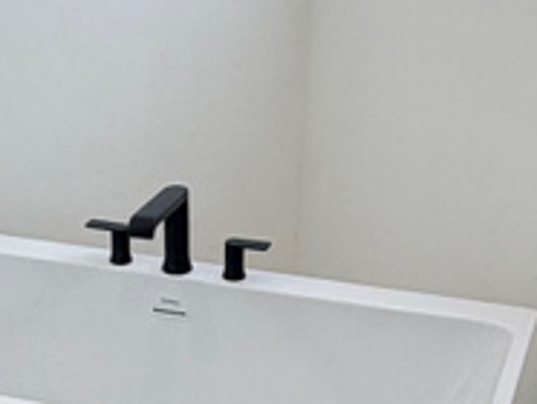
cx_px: 211
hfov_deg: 25.3
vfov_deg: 18.7
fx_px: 1196
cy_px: 401
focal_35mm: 77
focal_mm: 2.22
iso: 80
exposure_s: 1/120
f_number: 2.2
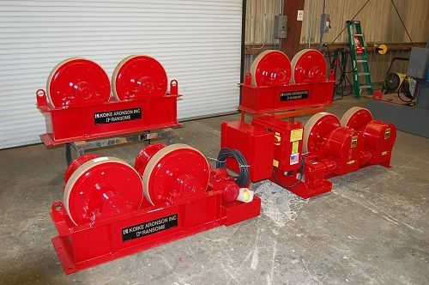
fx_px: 357
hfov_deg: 62.0
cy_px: 142
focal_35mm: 30
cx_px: 214
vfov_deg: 43.5
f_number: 3.8
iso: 400
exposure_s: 1/60
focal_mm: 20
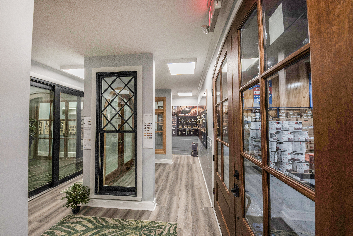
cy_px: 118
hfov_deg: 112.6
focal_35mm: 12
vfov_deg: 90.1
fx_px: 118
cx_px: 176
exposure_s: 1/60
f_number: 9
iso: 500
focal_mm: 12
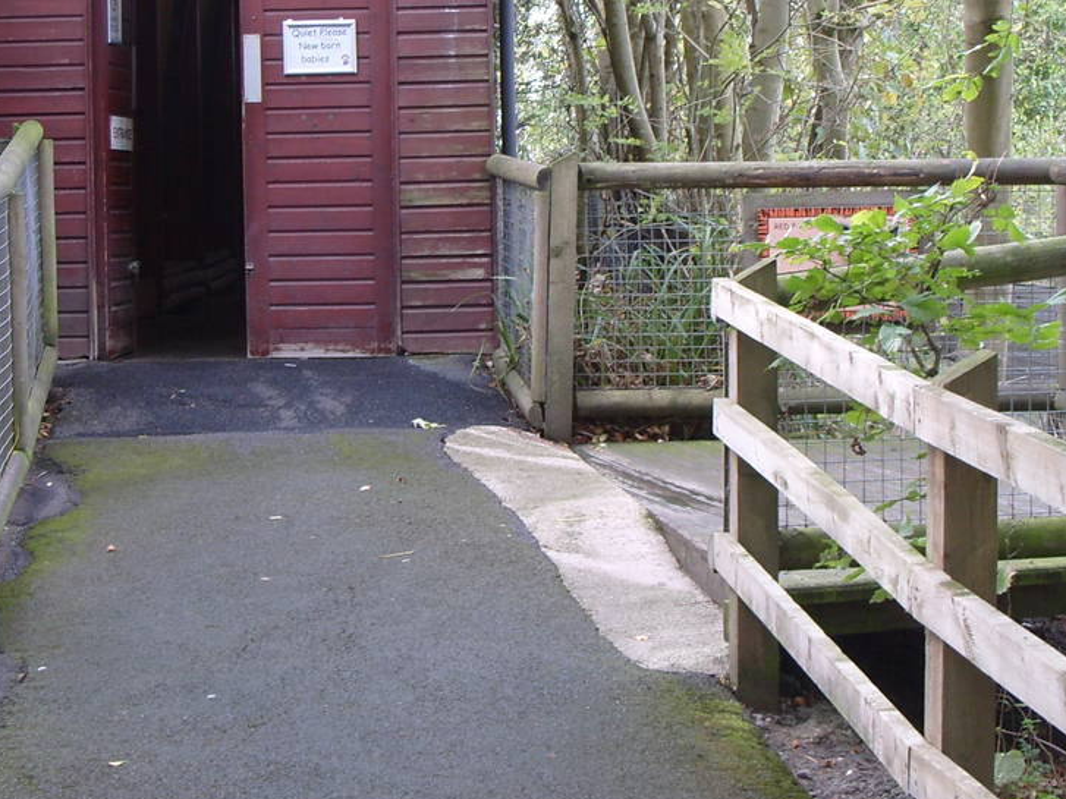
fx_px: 2371
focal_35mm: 77
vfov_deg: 19.0
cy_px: 164
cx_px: 390
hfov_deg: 25.3
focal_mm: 7.8
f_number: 2.8
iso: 100
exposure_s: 1/45
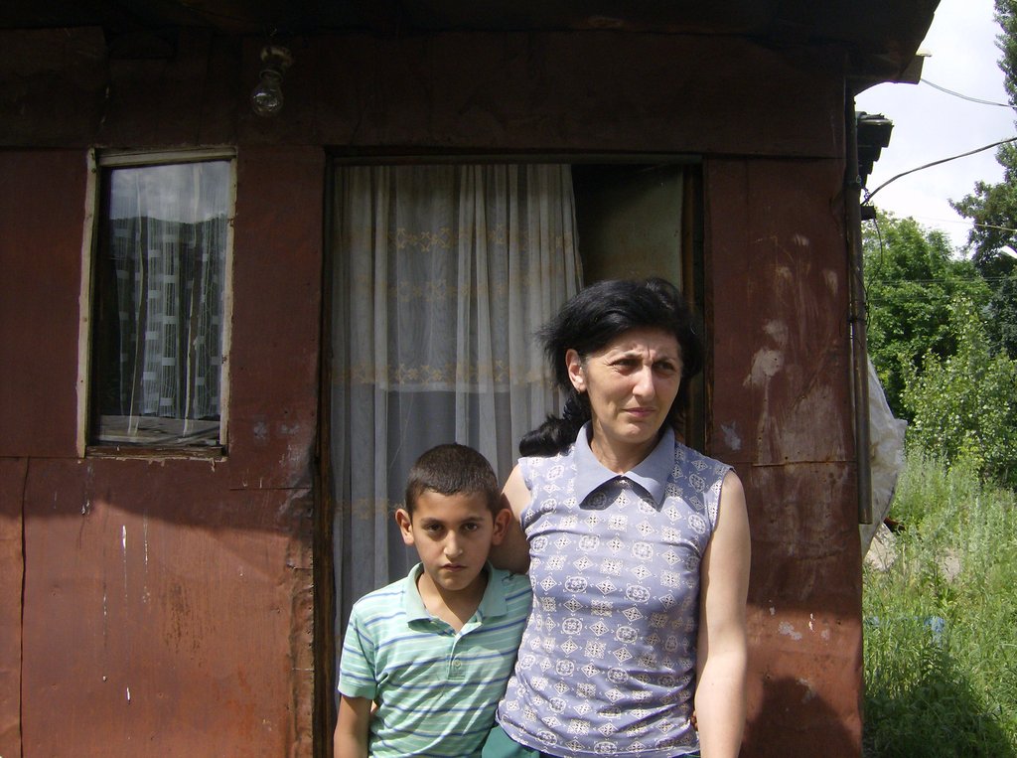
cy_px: 379
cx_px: 508
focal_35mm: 36
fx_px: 1055
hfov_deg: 51.5
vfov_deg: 39.5
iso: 100
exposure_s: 1/547
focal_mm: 6
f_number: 4.7
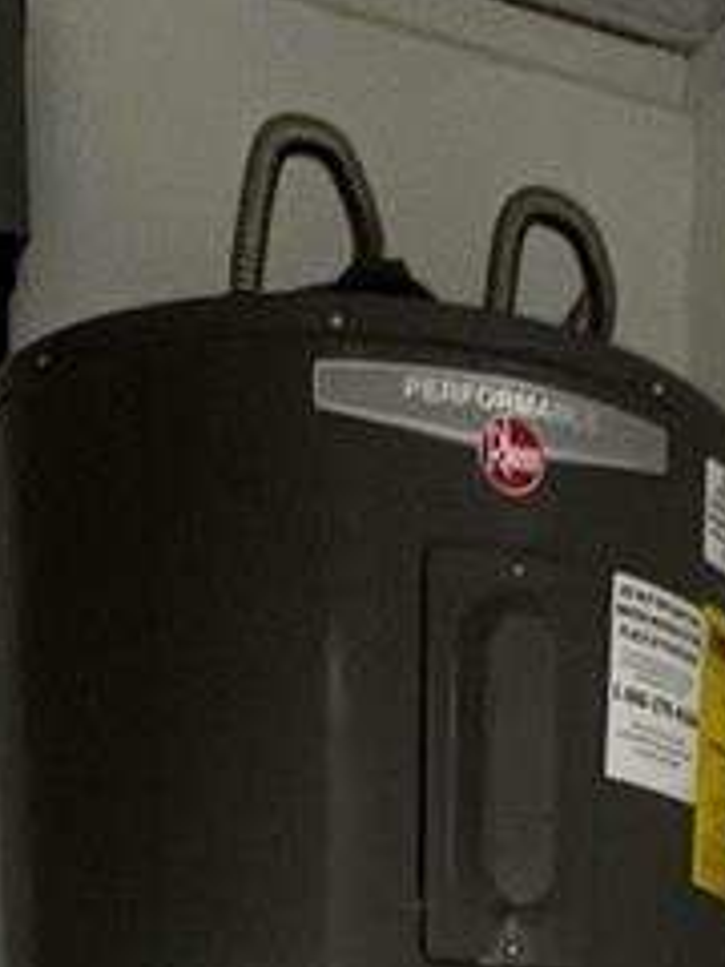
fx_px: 1815
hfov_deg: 22.2
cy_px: 1737
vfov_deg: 20.8
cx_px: 600
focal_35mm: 65
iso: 200
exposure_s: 1/97
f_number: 1.8
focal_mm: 1.57
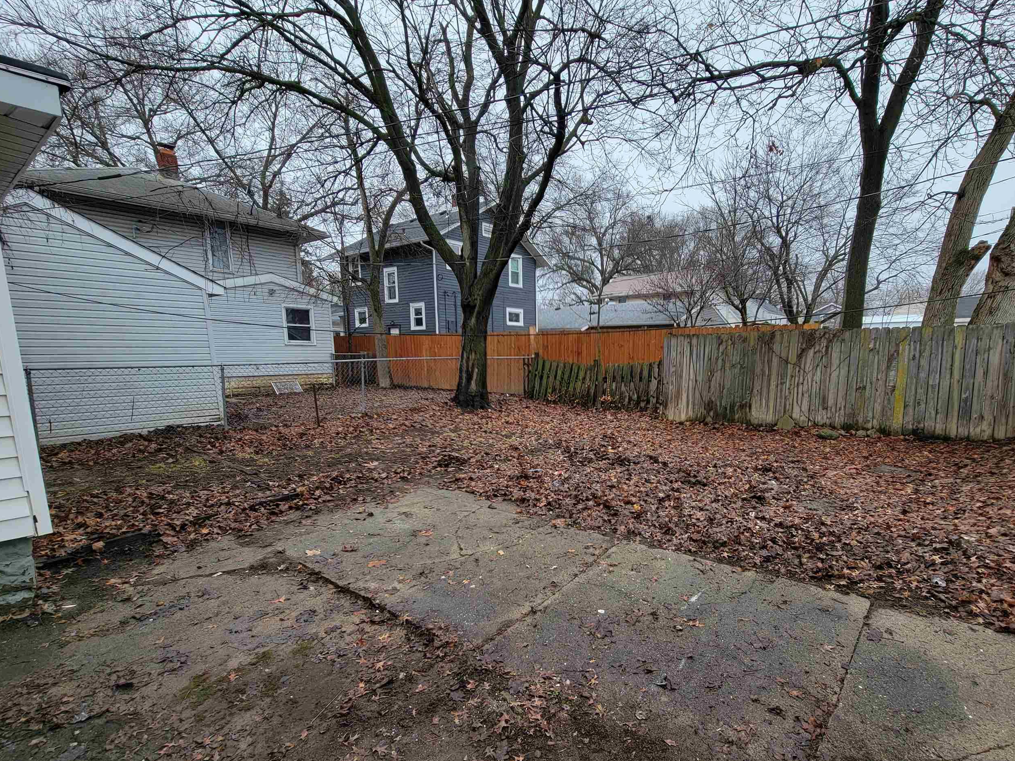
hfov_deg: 94.1
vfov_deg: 77.7
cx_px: 562
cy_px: 435
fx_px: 469
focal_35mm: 16
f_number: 2.2
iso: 50
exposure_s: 1/470
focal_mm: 2.2
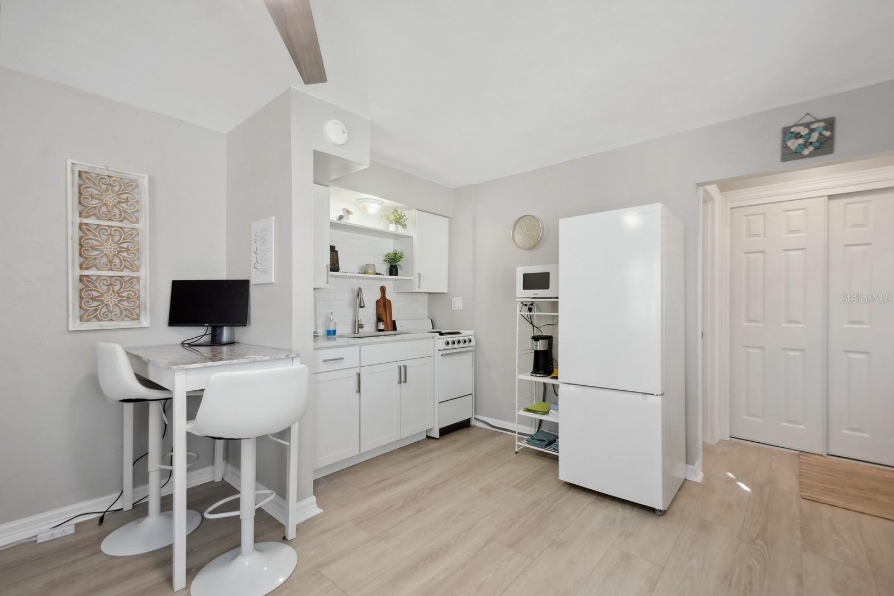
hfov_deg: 100.4
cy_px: 298
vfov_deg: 77.3
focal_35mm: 15
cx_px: 447
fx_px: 372
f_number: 8
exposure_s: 1/25
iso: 200
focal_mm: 10
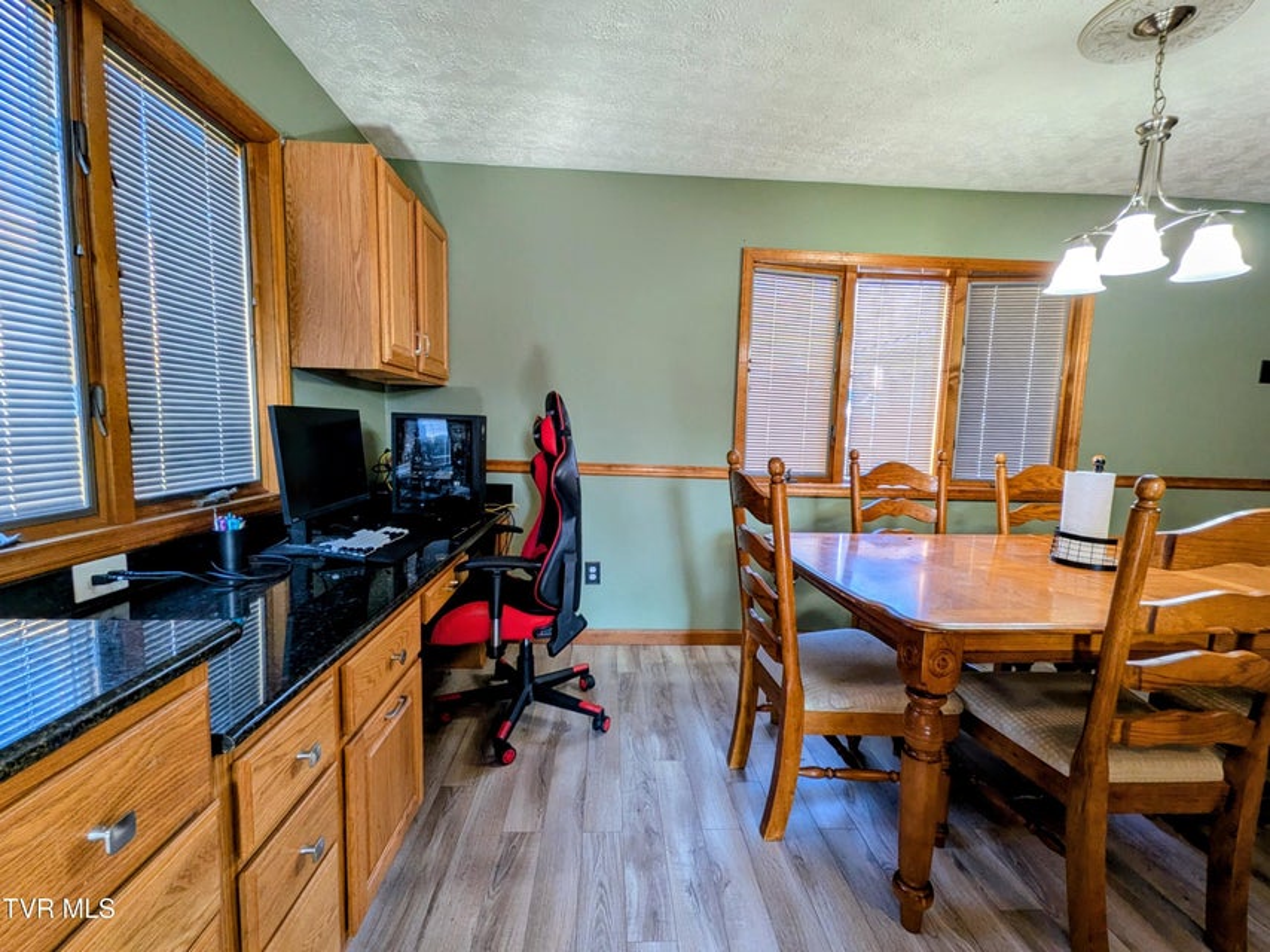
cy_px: 476
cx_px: 635
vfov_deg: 85.6
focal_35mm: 14
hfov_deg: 102.1
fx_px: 513
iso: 68
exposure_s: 1/40
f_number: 2.2
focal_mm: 1.85
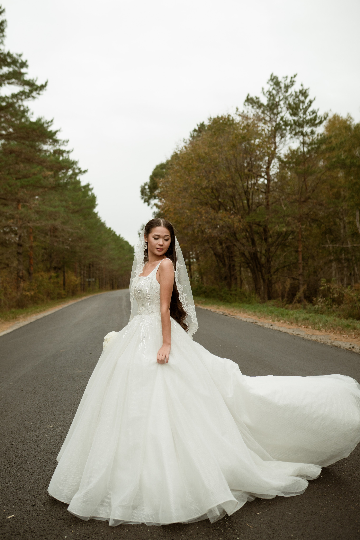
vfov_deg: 54.4
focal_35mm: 35
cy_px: 270
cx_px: 180
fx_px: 525
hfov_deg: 37.9
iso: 640
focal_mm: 35
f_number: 2.5
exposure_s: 1/3200
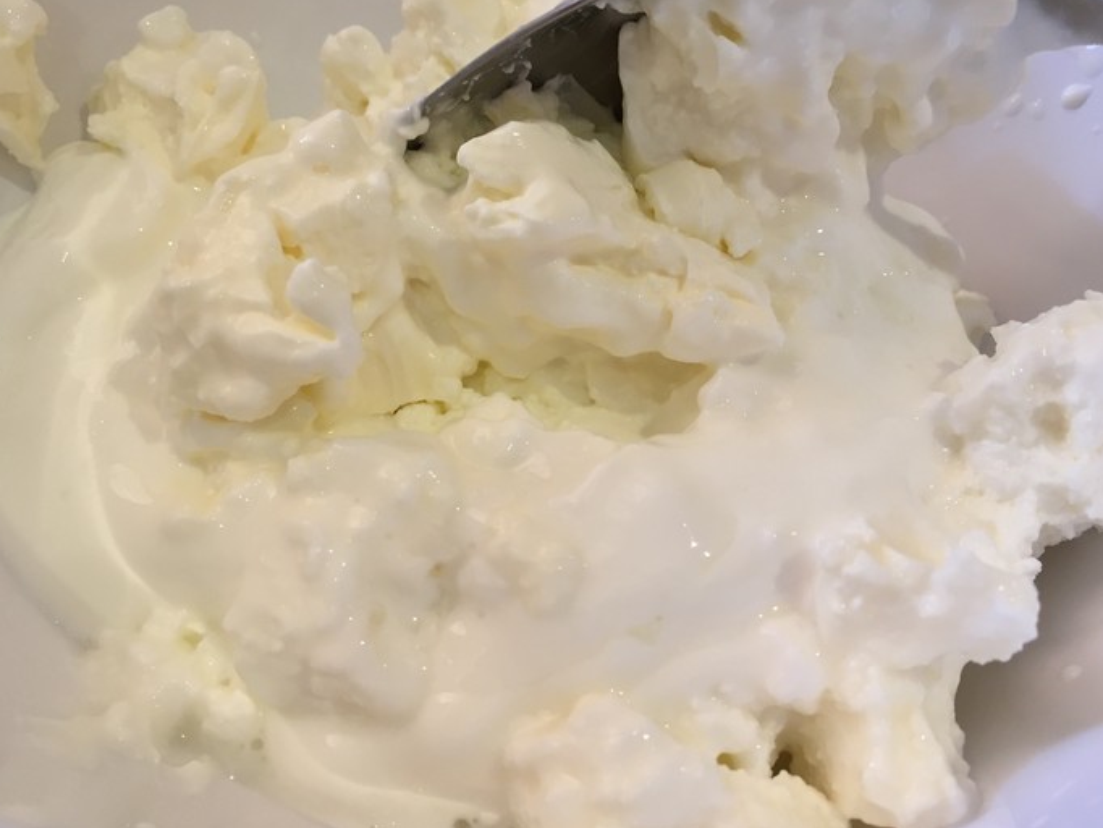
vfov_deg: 41.8
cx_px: 595
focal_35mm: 34
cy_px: 414
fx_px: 1084
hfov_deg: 53.9
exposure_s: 1/33
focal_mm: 4.15
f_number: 2.2
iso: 100
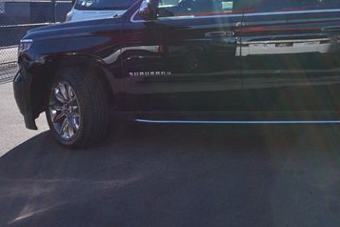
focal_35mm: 43
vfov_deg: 30.2
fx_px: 406
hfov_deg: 43.3
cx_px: 271
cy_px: 34
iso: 100
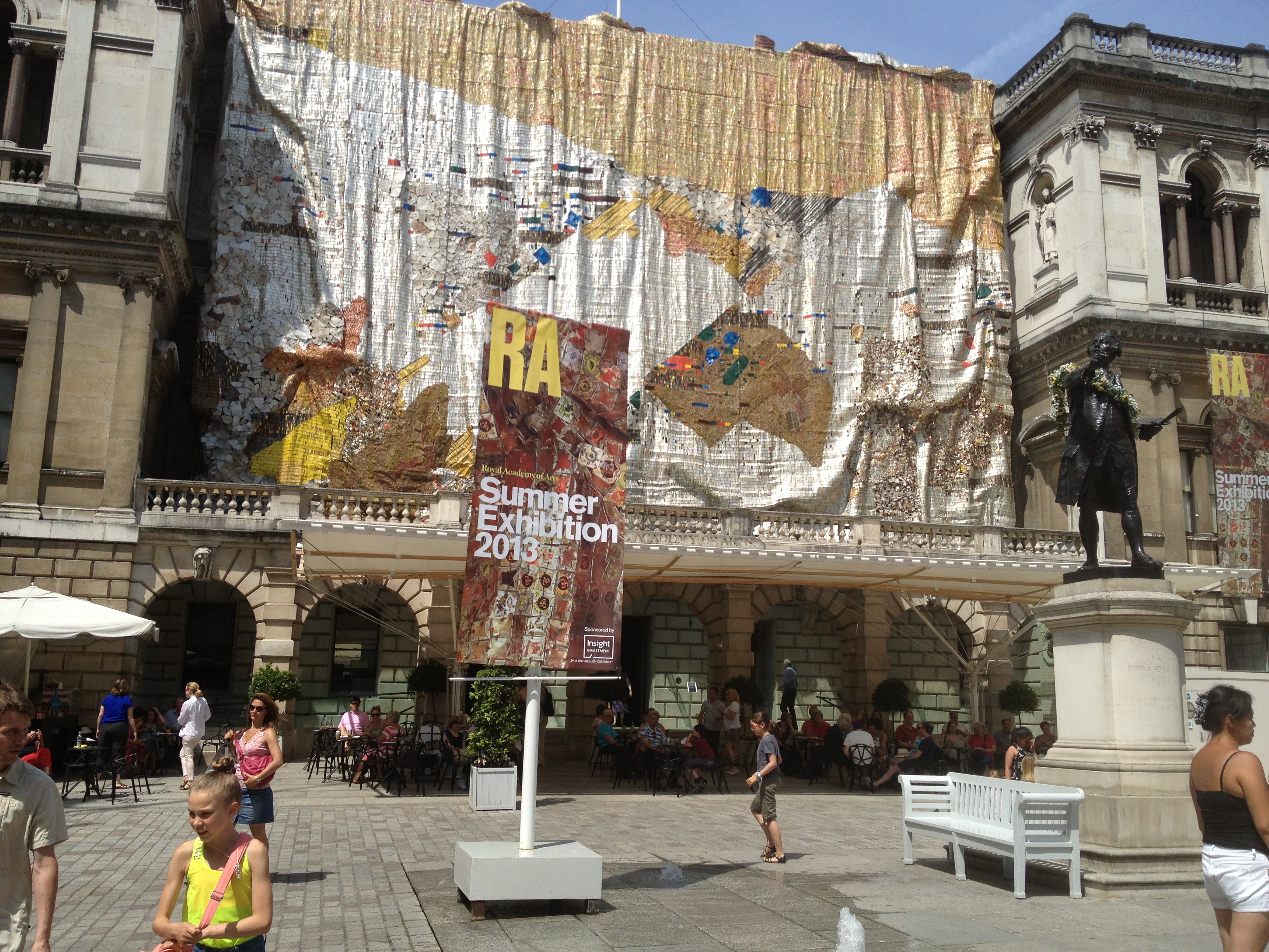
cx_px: 634
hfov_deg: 52.6
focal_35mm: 35
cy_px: 476
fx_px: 1283
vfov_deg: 40.7
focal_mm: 4.28
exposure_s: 1/1972
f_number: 2.4
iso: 50
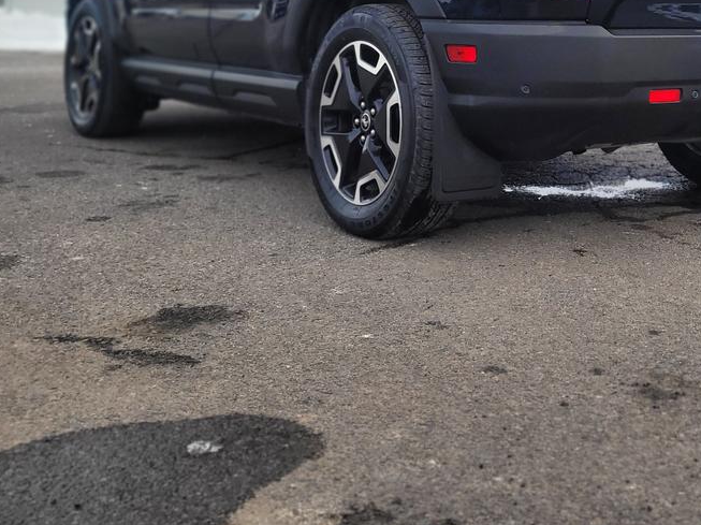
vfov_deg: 27.2
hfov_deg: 36.3
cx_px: 559
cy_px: 19
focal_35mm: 51
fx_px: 1032
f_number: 1.8
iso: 40
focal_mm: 5.4
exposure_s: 1/445
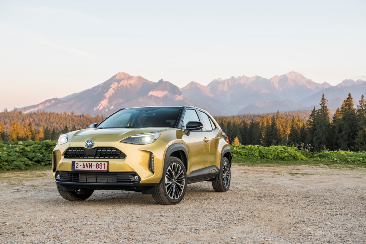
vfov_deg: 29.9
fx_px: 457
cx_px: 183
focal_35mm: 45
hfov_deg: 43.6
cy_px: 122
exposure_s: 1/100
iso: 500
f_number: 4
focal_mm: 30
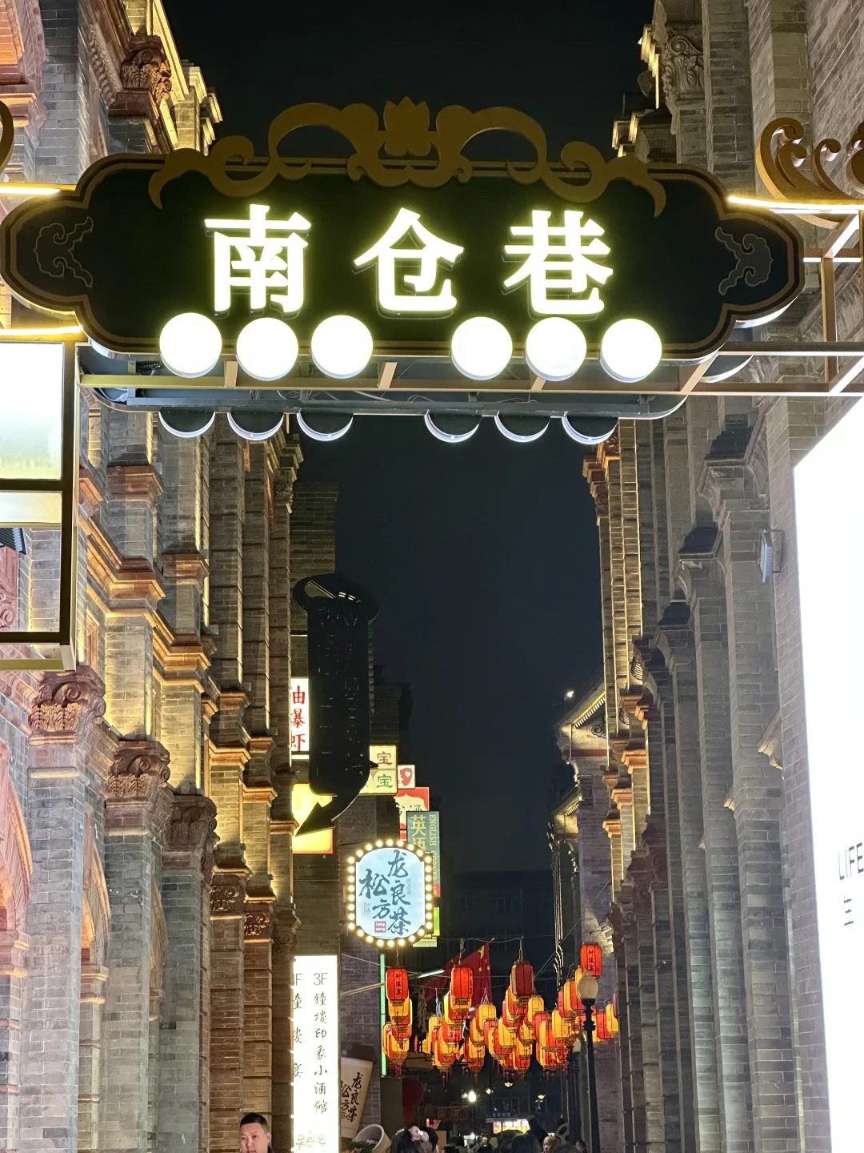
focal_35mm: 77
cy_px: 576
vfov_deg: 25.3
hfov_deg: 19.1
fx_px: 2563
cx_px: 432
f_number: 2.8
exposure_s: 1/60
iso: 400
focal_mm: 9
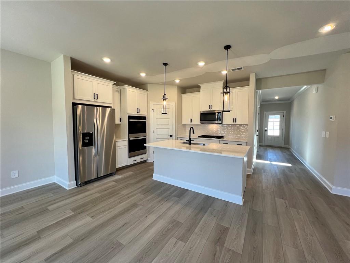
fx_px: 131
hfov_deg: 106.2
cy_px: 132
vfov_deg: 89.9
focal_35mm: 13
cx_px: 175
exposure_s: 1/120
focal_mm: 1.57
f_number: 1.8
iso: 80
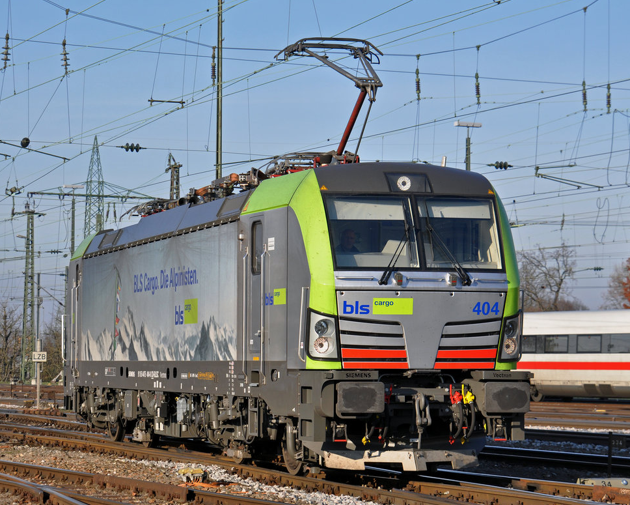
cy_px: 248
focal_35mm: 122
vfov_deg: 12.6
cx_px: 315
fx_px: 2275
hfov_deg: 15.8
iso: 250
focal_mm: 70
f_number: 6.3
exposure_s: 1/800
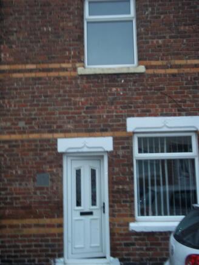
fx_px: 276
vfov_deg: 51.3
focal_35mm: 36
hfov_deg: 39.7
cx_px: 100
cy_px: 132
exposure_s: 1/30
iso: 80
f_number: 3.1
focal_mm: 6.5
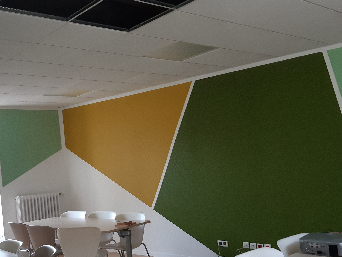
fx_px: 415
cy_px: 181
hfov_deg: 44.6
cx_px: 143
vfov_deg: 33.9
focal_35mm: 42
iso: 160
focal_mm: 3.92
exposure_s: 1/50
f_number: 1.7
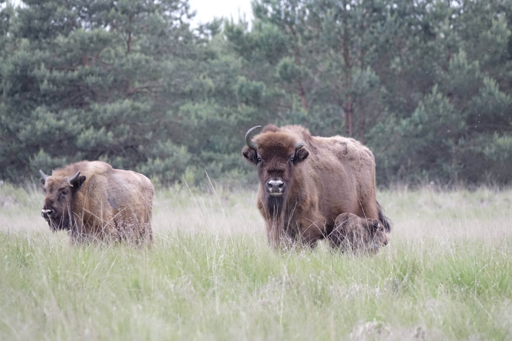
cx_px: 265
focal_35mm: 599
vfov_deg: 2.3
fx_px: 8518
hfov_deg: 3.4
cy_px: 156
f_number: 5.6
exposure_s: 1/60
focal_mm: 195.64
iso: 1250
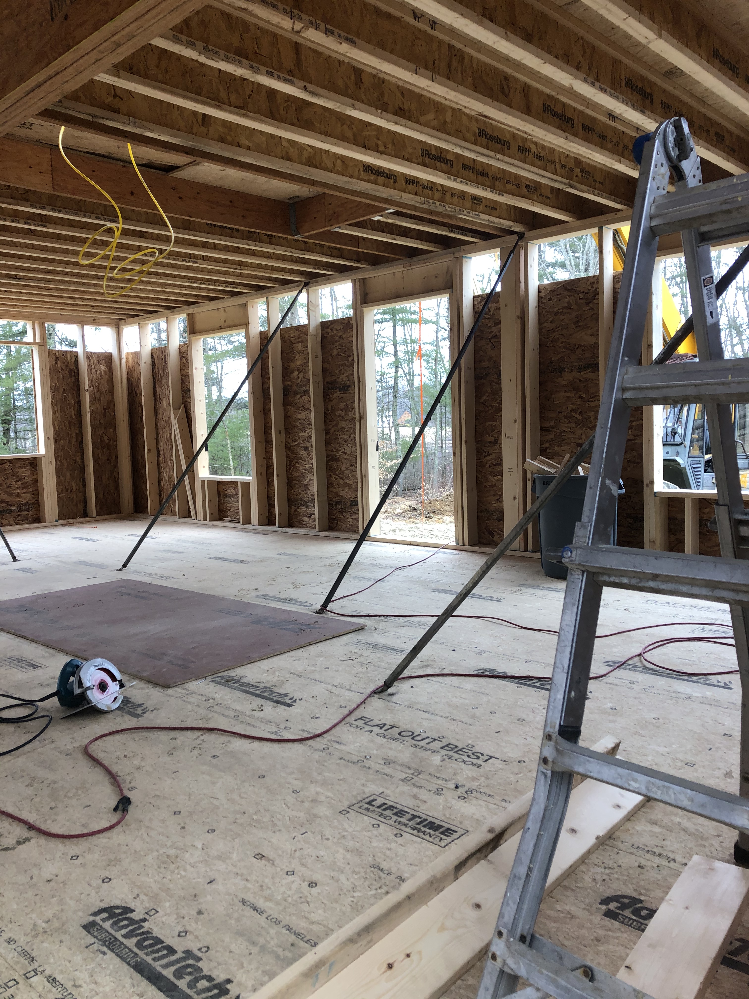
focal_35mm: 28
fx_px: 808
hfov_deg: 49.7
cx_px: 374
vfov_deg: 63.4
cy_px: 500
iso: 40
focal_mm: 3.99
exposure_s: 1/120
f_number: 1.8
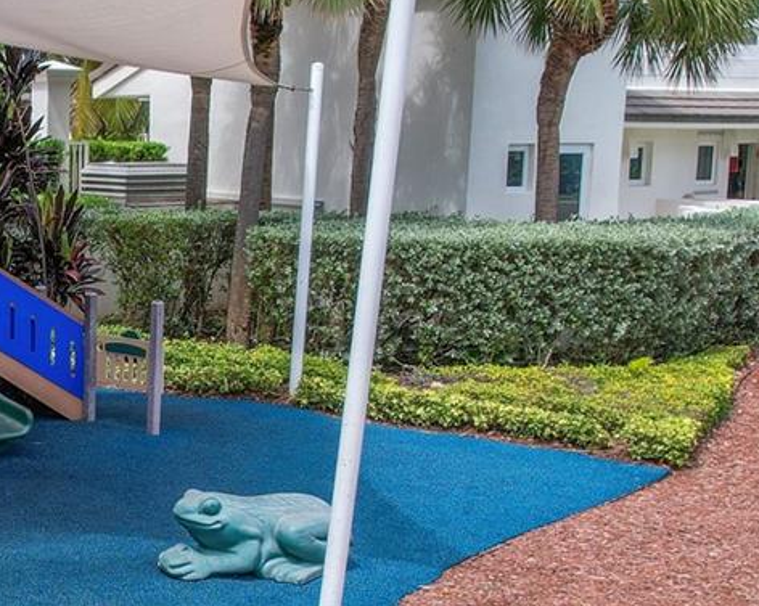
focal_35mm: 70
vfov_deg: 21.7
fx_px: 1571
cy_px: 437
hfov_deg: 25.1
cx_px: -90
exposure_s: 1/1000
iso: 100
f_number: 2.8
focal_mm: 8.38
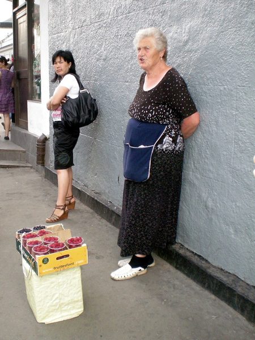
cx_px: 128
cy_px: 170
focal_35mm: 38
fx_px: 373
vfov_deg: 49.0
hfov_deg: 37.7
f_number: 4.6
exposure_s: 1/262
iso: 400
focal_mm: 6.3
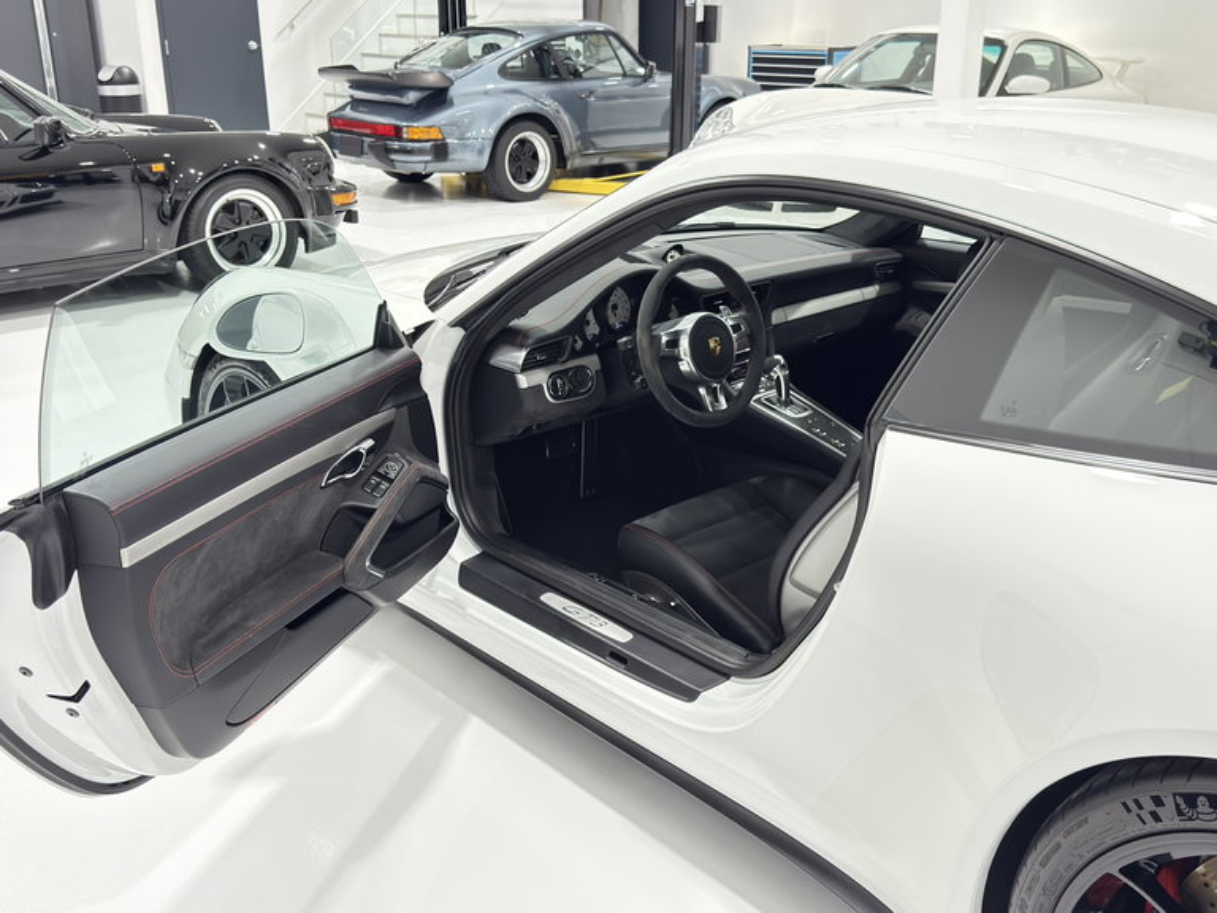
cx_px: 608
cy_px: 456
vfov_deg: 40.7
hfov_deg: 52.6
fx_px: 1231
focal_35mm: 35
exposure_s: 1/120
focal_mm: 6.76
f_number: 1.78
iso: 320
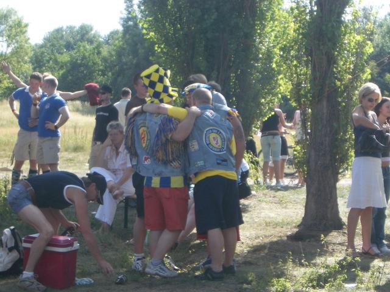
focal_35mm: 105
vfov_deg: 14.1
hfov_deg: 18.7
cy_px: 146
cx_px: 195
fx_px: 1183
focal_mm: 17.4
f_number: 4.8
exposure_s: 1/160
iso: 50
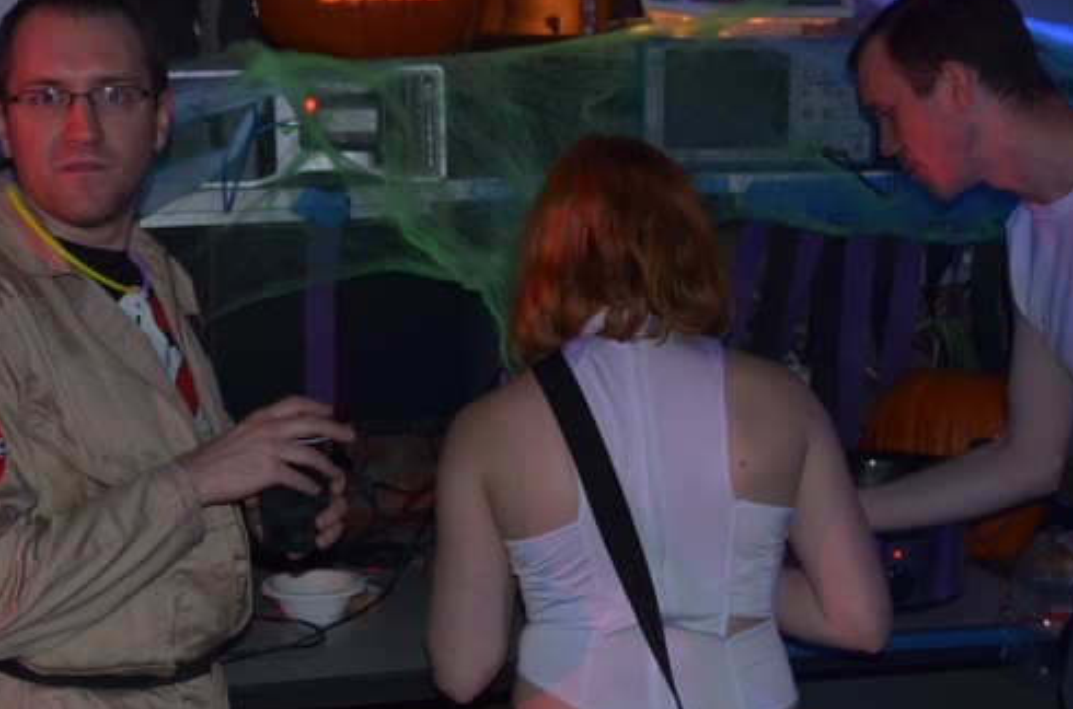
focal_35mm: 63
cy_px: 311
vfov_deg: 21.4
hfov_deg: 31.7
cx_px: 359
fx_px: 1873
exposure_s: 1/30
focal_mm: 26
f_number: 4.2
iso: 800
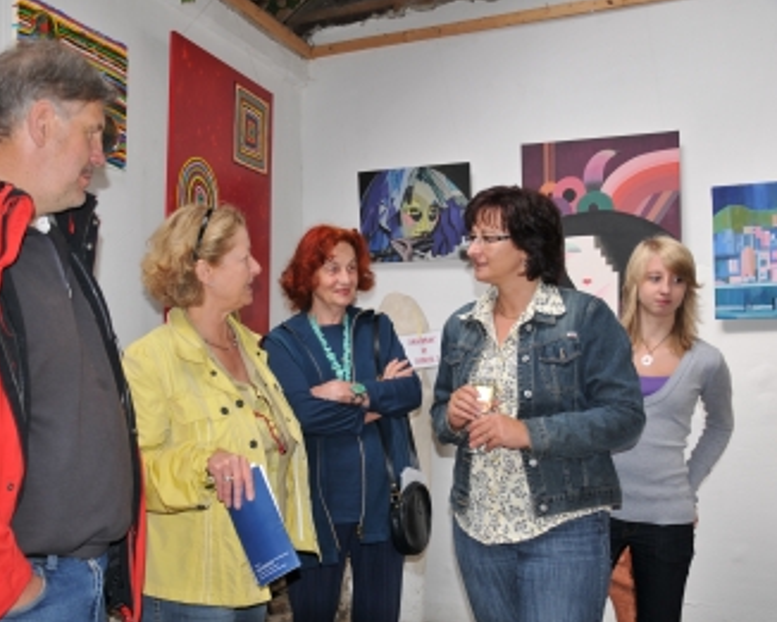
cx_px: 322
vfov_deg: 39.2
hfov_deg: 47.7
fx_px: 874
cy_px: 312
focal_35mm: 38
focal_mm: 22
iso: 200
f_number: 3.8
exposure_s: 1/60
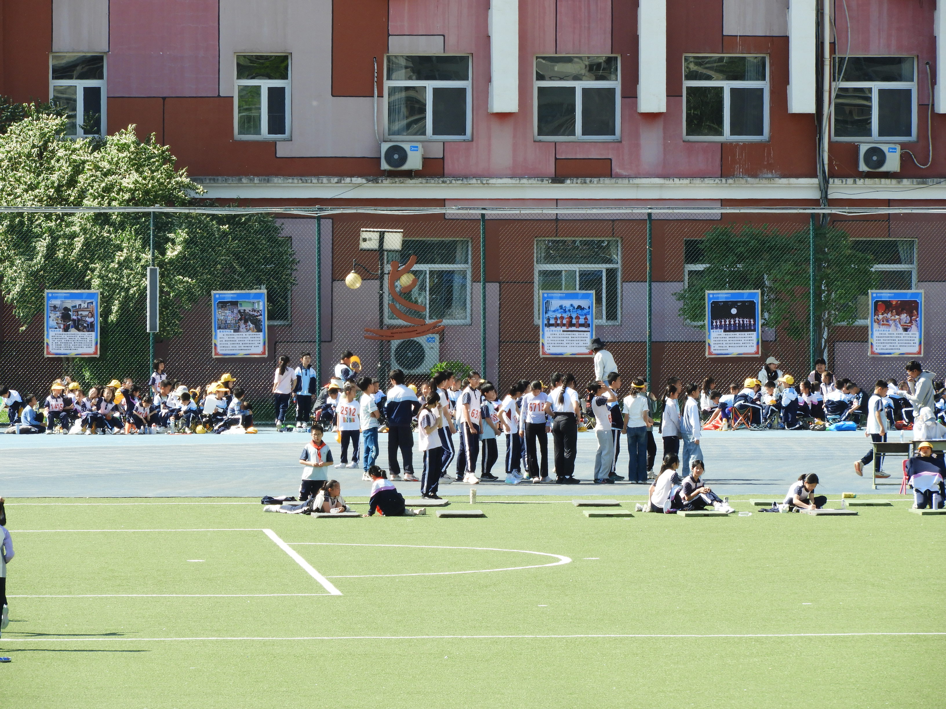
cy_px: 354
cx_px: 473
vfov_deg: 4.5
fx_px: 9018
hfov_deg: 6.0
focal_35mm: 330
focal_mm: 59.1
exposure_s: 1/200
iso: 100
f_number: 5.5
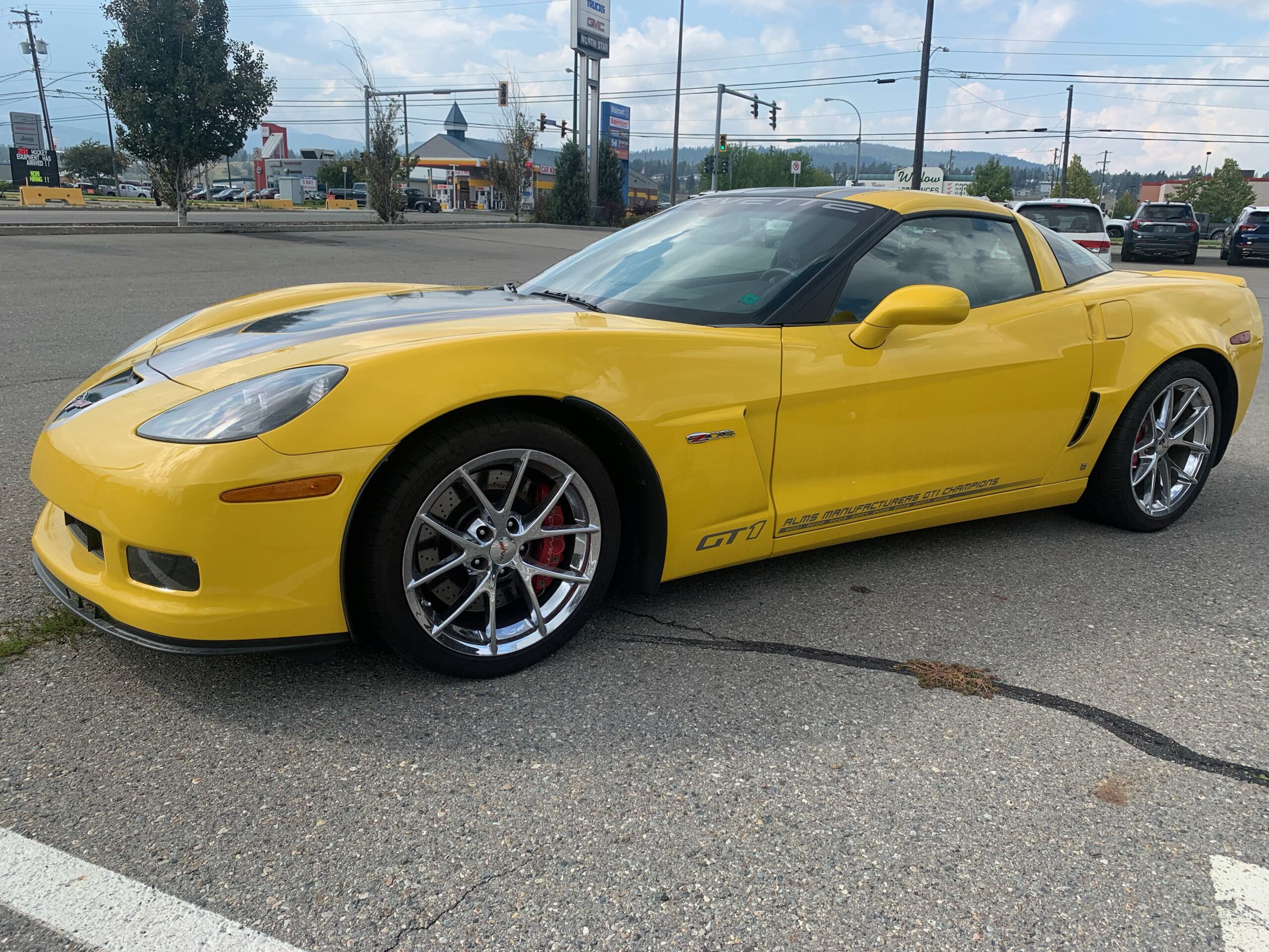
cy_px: 476
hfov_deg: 67.3
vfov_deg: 53.1
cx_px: 634
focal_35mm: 26
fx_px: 953
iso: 25
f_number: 1.8
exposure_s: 1/1299
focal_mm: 4.25
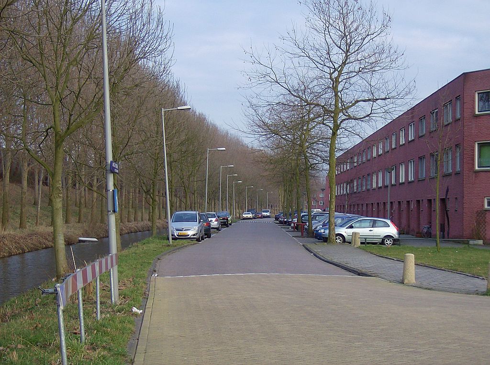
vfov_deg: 20.9
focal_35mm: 70
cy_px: 182
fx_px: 989
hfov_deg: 27.8
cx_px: 245
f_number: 3.7
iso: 100
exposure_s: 1/211
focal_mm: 11.6
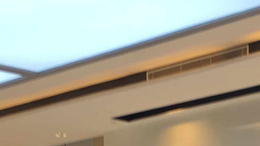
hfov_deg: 14.1
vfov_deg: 7.3
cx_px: 215
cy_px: 410
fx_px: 1041
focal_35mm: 151
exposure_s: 1/50
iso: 32
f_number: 2.2
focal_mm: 4.15
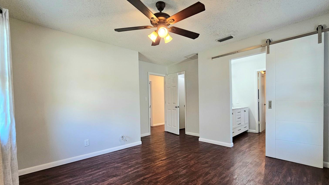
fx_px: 131
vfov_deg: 70.2
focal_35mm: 15
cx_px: 167
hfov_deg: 103.0
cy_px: 105
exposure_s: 1/60.2
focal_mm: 2.2
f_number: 2.2
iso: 160
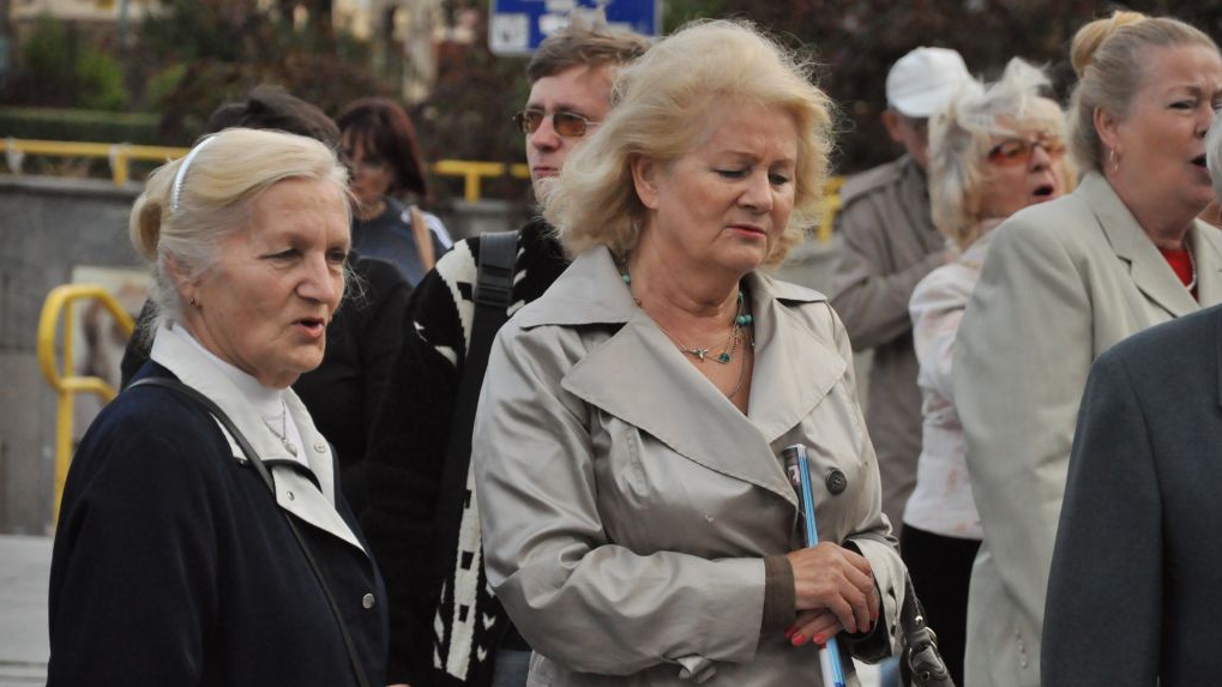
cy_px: 369
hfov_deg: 13.0
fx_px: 5363
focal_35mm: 166
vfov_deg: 7.3
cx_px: 612
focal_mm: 105
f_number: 5.6
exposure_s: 1/2500
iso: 2000
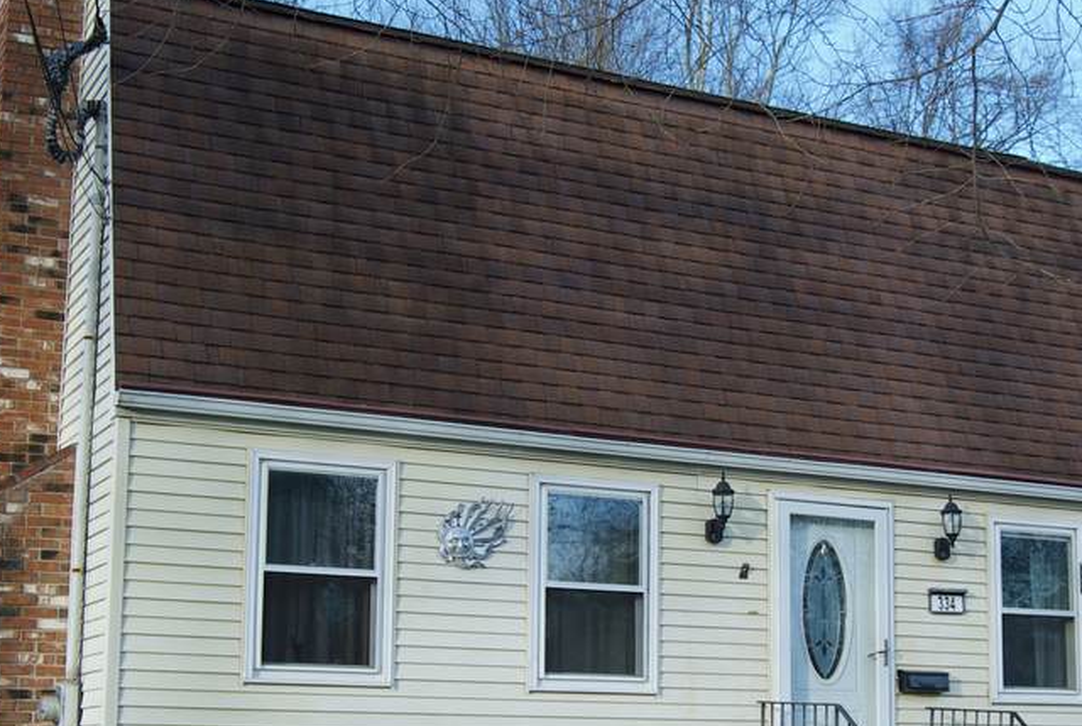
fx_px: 1806
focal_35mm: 60
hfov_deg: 33.3
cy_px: 524
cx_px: 624
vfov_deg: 22.5
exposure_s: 1/125
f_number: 5.6
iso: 180
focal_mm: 20
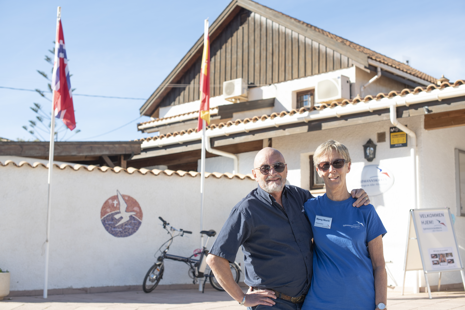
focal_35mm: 50
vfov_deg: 27.0
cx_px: 232
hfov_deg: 39.6
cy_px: 155
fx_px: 646
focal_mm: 50
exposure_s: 1/1000
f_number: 5
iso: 250
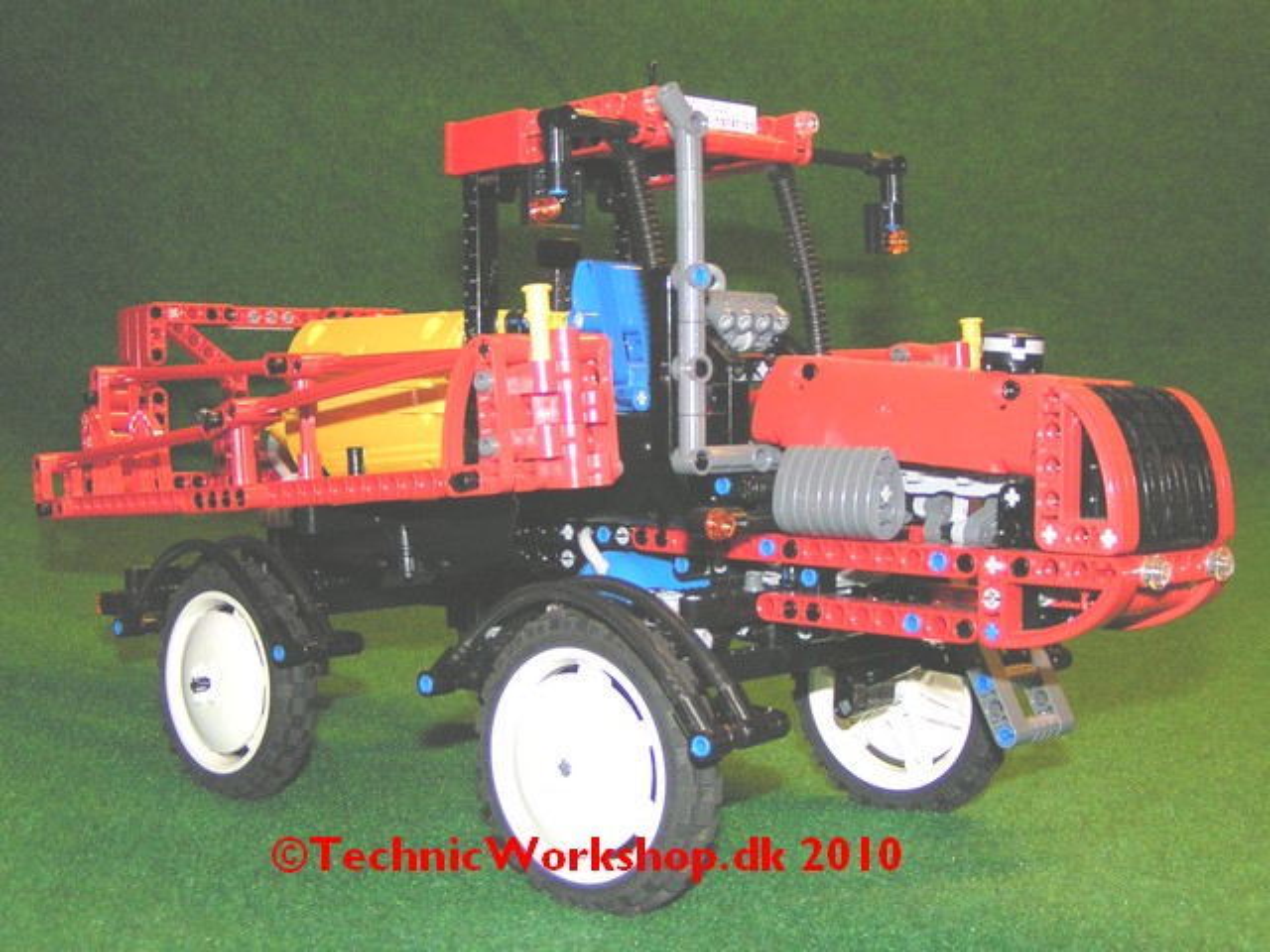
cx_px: 635
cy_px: 476
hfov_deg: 49.0
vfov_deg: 37.7
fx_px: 1394
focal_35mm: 38
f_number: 2.8
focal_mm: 5.8
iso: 200
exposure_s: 1/40
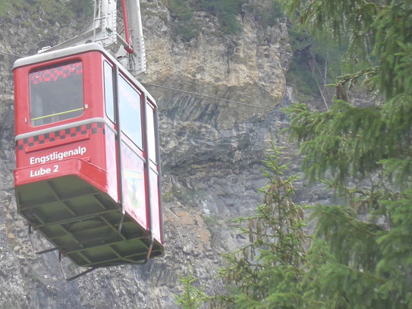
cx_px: -11
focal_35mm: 418
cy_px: -11
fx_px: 4974
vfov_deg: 3.6
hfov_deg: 4.7
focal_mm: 36.7
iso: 250
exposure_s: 1/250
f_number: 5.7
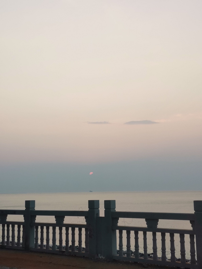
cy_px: 134
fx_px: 405
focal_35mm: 52
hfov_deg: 28.0
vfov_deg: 36.8
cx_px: 101
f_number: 1.8
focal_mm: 4.75
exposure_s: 1/303
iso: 50
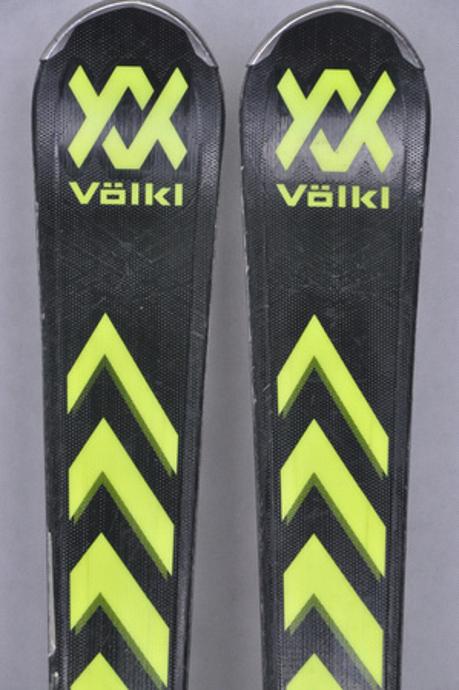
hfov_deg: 8.7
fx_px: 3019
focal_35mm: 158
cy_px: 345
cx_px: 230
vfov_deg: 13.1
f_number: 9.5
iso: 3200
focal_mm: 105
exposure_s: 1/125
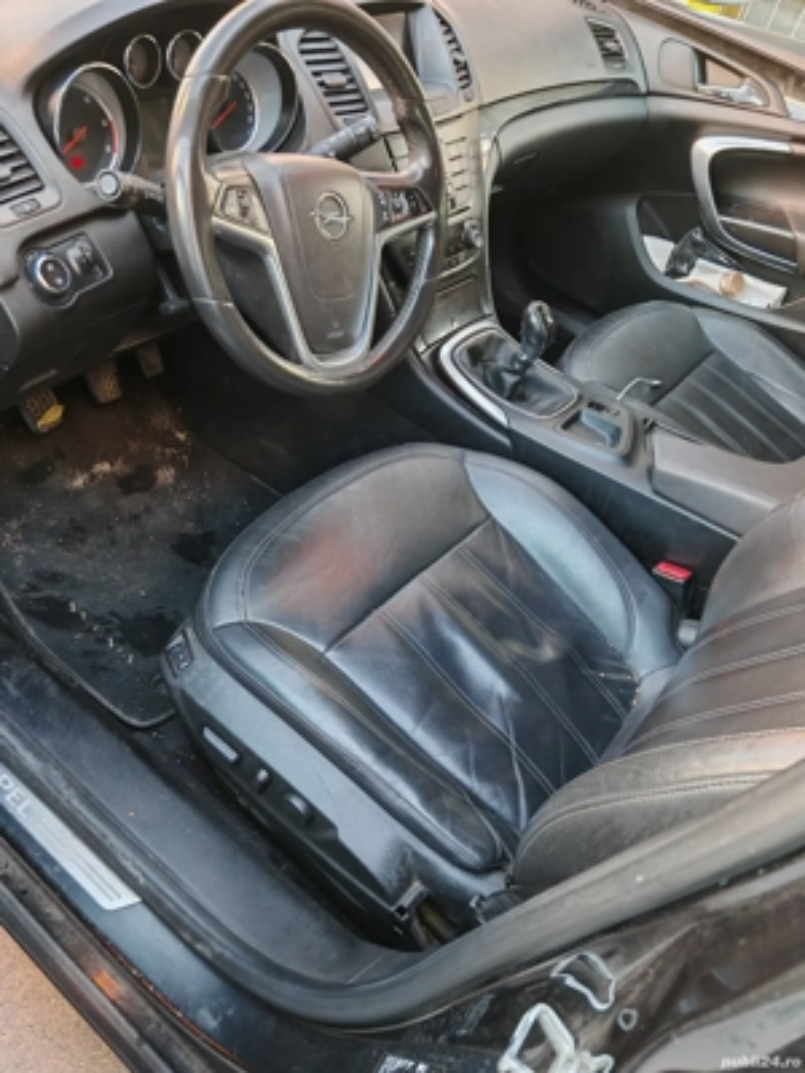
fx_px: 837
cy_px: 536
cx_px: 402
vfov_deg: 65.3
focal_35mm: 27
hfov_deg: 51.4
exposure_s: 1/50
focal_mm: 6.67
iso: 400
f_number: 1.9
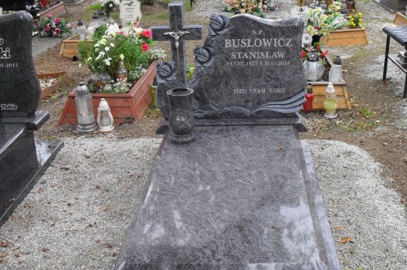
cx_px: 254
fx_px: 531
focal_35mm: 47
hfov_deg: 41.6
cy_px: 142
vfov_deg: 28.6
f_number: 3.2
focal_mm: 6.3
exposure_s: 1/90
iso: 100
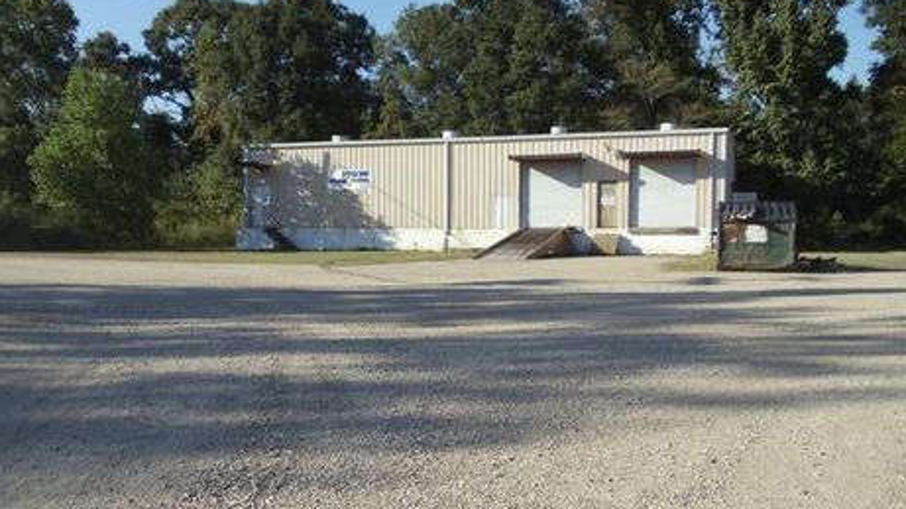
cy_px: 296
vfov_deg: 23.0
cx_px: 426
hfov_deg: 39.9
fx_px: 1249
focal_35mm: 52
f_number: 7.1
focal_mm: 6
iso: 100
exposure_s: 1/250
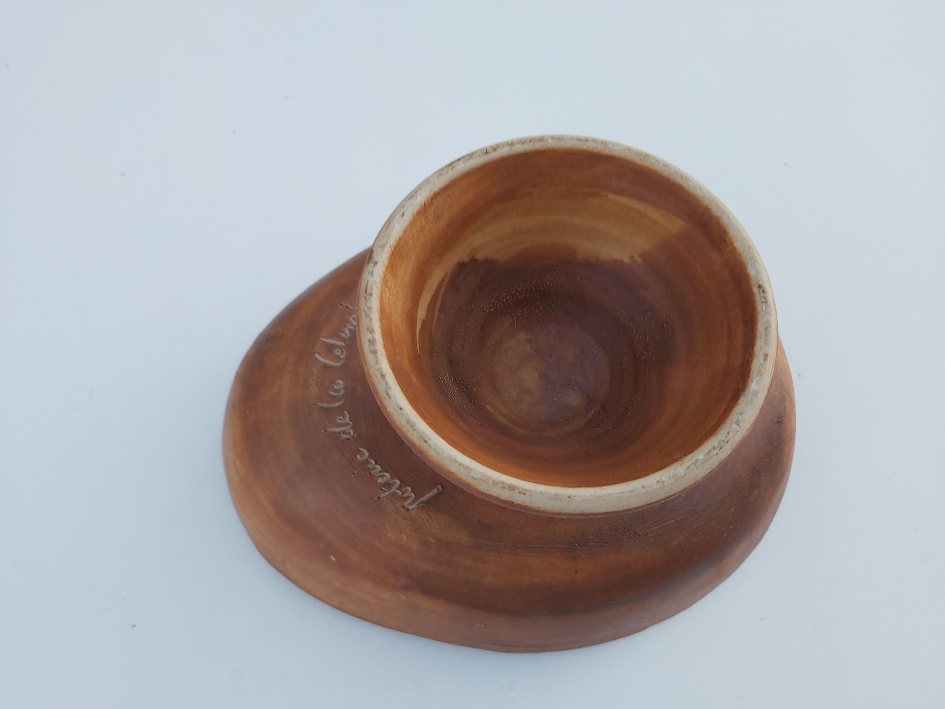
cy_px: 354
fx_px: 710
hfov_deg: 67.3
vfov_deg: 53.1
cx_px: 472
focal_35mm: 26
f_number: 1.7
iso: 64
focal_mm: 3.92
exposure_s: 1/50
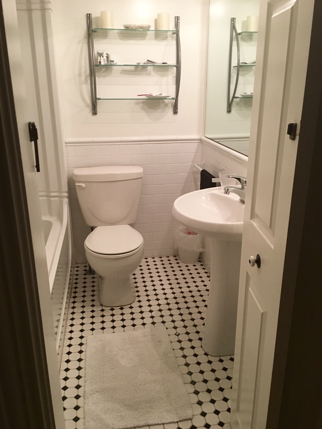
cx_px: 161
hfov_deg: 48.2
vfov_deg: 61.7
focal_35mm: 29
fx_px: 360
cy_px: 214
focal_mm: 4.15
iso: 125
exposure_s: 1/30
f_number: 2.2
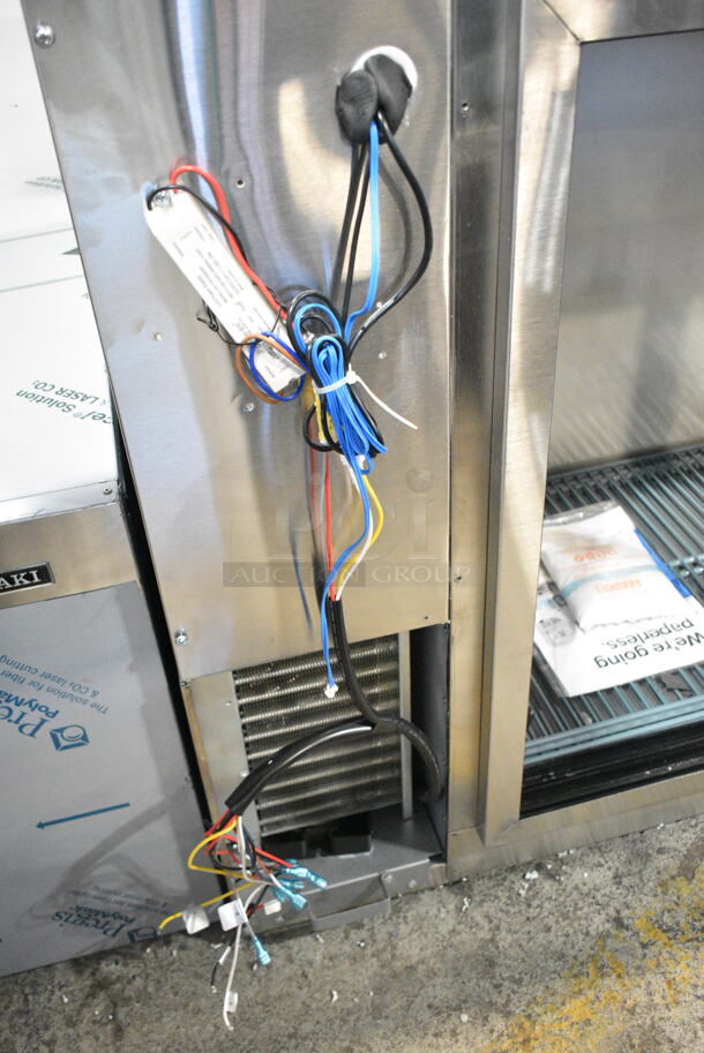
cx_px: 352
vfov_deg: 57.2
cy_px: 526
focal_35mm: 33
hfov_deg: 40.0
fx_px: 966
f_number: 3.8
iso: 6400
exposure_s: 1/200
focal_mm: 22
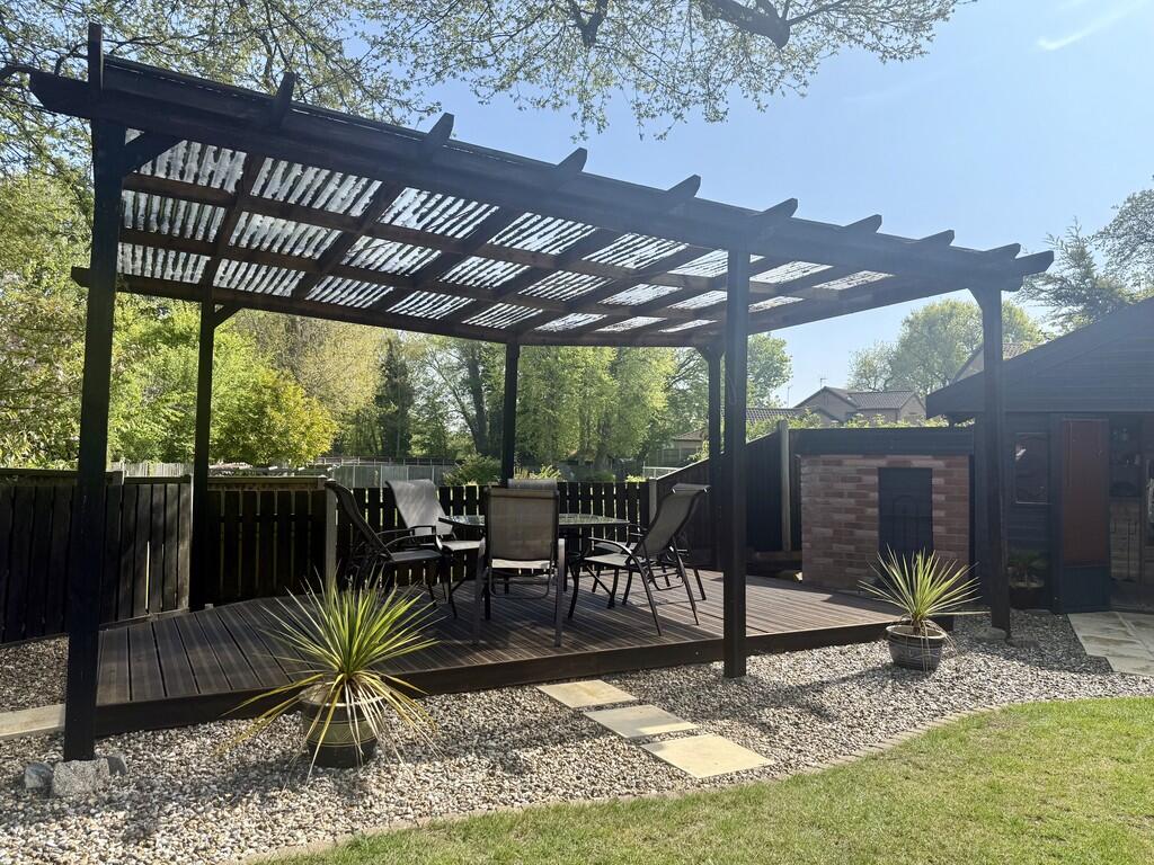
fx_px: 800
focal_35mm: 24
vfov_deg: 56.8
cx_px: 577
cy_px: 432
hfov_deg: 71.6
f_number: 1.78
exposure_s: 1/2611
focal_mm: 6.76
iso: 100
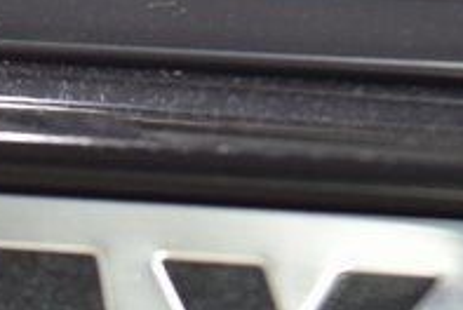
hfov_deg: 3.7
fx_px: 7020
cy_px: 515
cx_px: -562
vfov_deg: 2.5
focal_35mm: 545
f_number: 5.6
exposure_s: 1/30
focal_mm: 70
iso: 1600
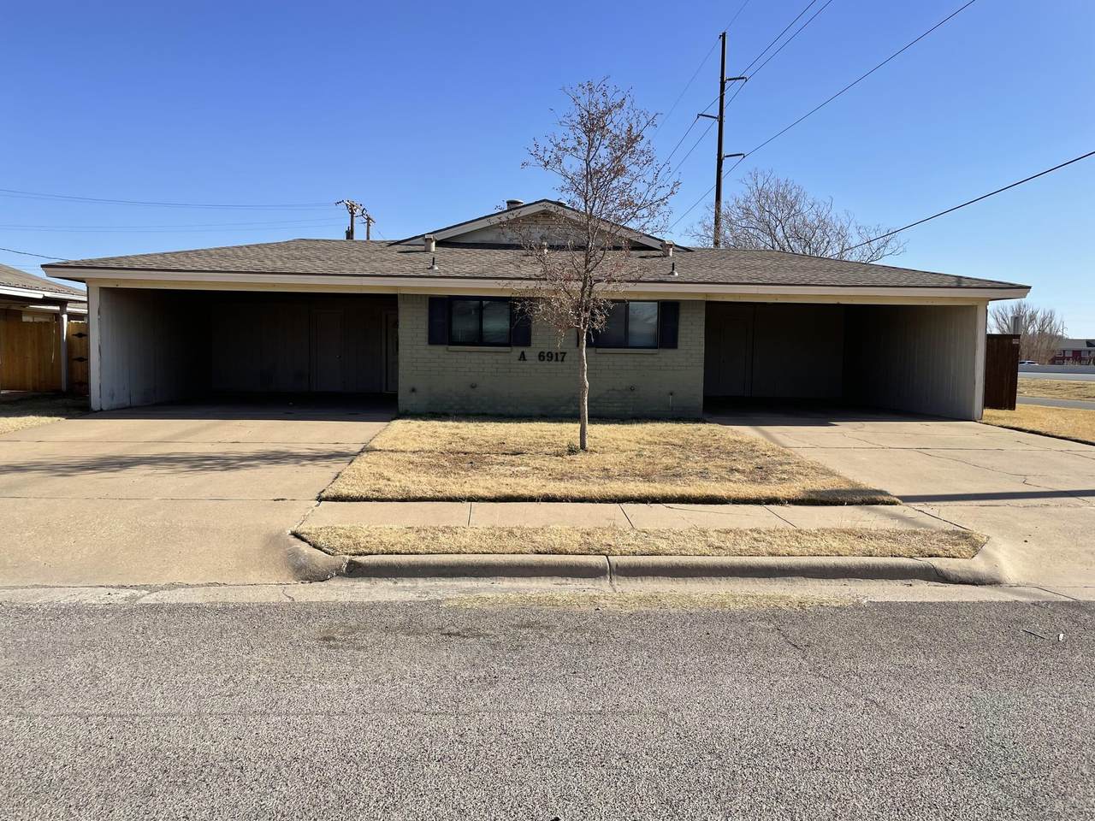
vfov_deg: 53.1
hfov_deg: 67.3
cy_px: 410
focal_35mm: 26
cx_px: 548
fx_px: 822
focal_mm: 4.2
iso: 32
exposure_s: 1/3125
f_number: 1.6
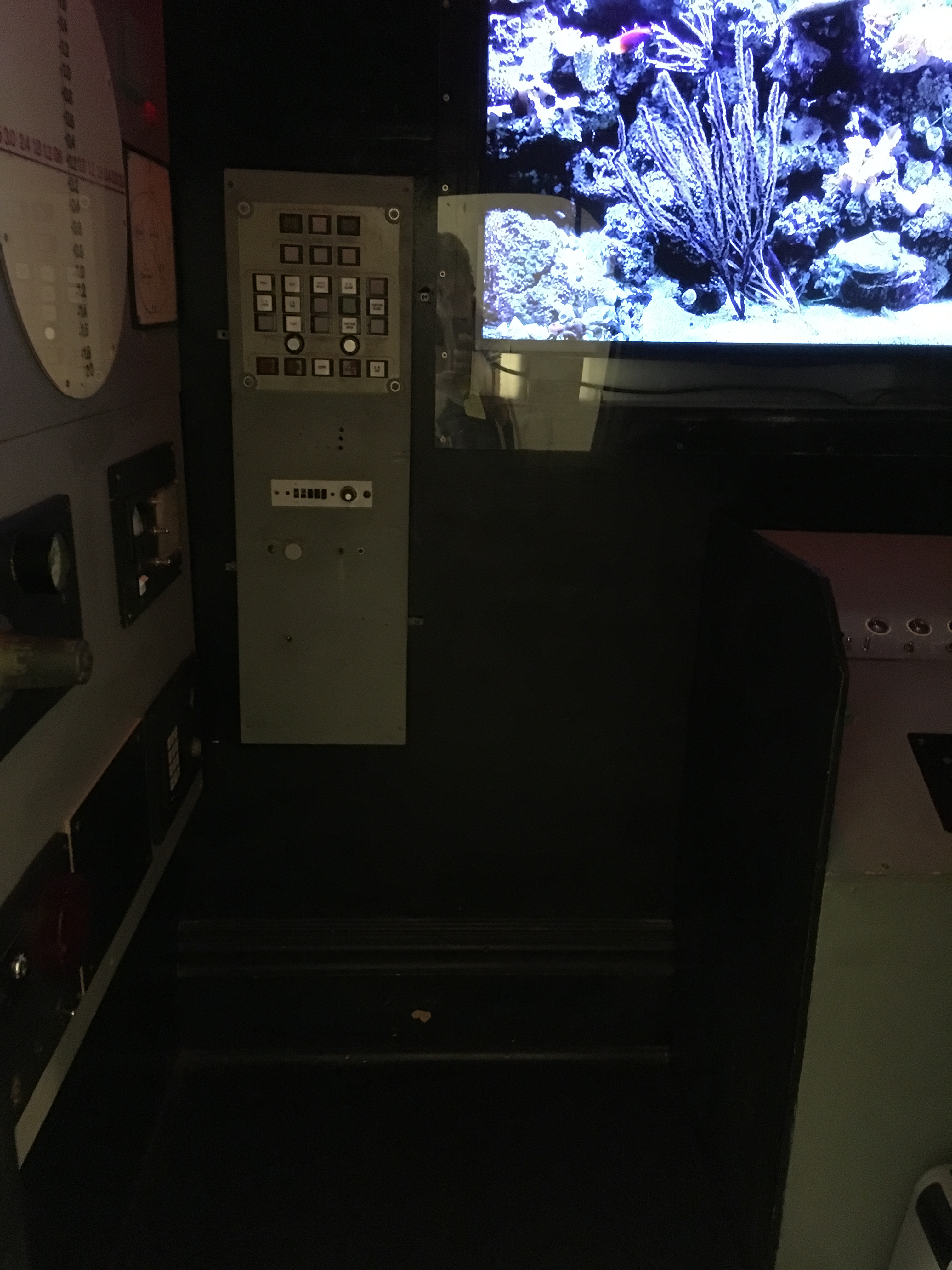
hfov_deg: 48.2
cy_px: 635
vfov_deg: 61.7
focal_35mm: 29
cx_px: 476
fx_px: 1063
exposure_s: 1/15
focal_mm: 4.15
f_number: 2.2
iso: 800
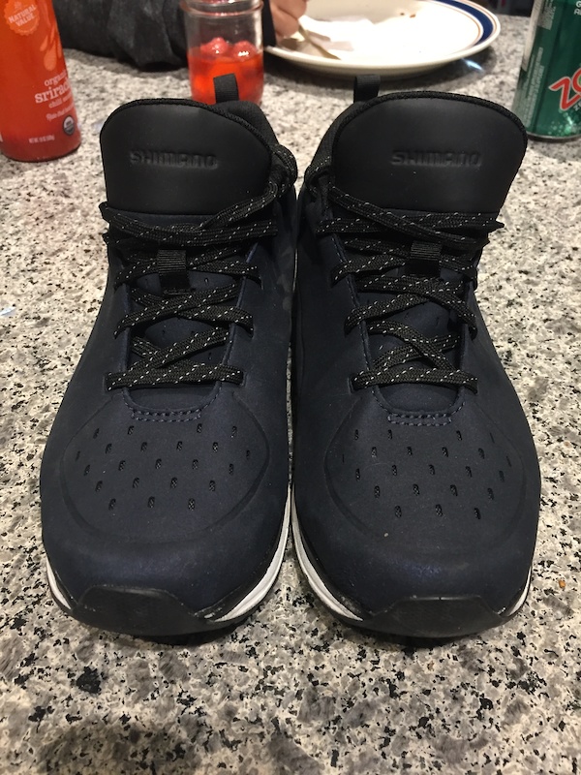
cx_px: 290
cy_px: 388
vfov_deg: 61.7
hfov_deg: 48.2
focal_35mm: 29
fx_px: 649
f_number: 2.2
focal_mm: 4.15
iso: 125
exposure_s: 1/30
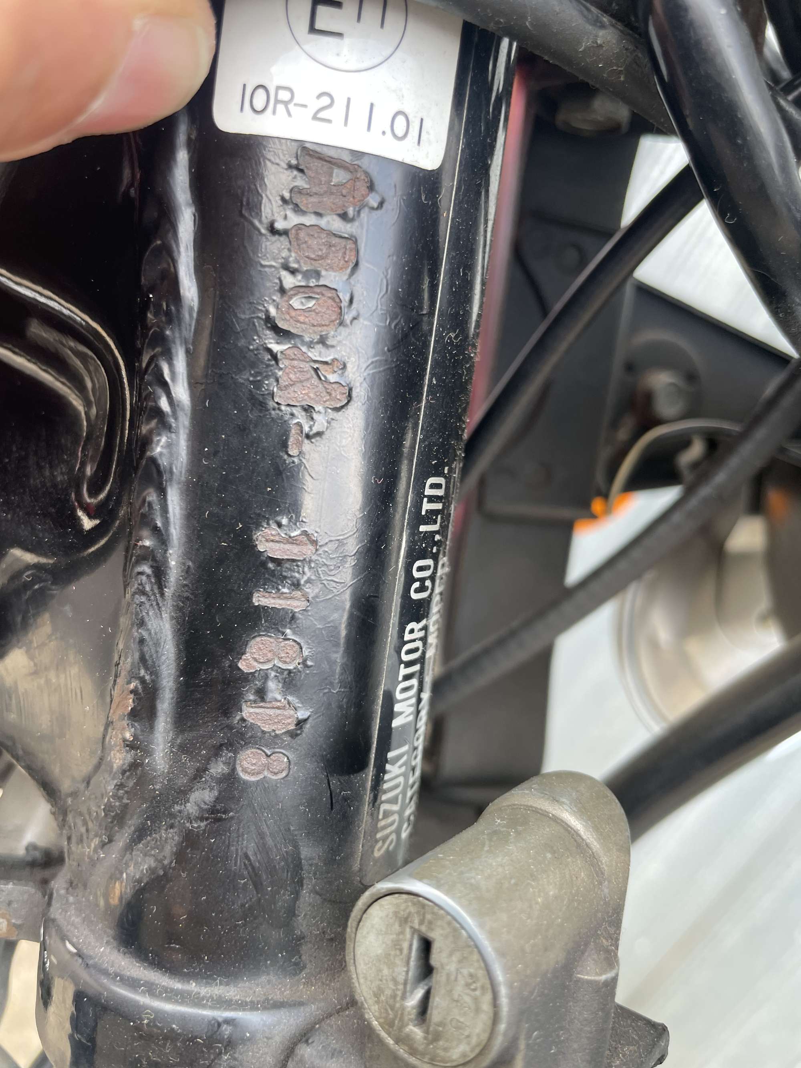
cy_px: 534
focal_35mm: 26
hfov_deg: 53.1
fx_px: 802
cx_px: 400
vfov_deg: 67.3
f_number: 1.6
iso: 40
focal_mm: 4.2
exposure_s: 1/121
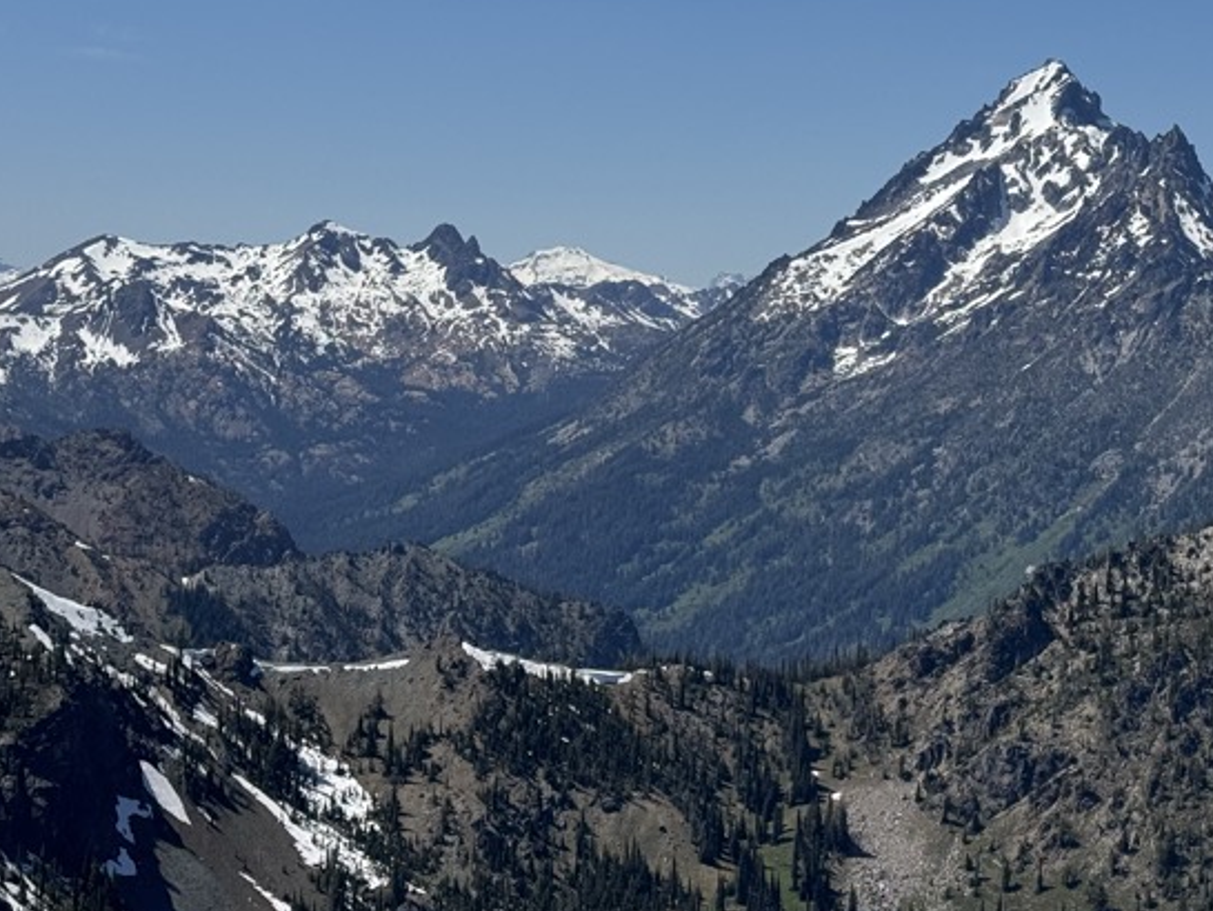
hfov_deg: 21.4
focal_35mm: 90
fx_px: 3155
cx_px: 1015
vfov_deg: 16.4
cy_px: 251
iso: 64
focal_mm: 6.76
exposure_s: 1/9009
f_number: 1.78
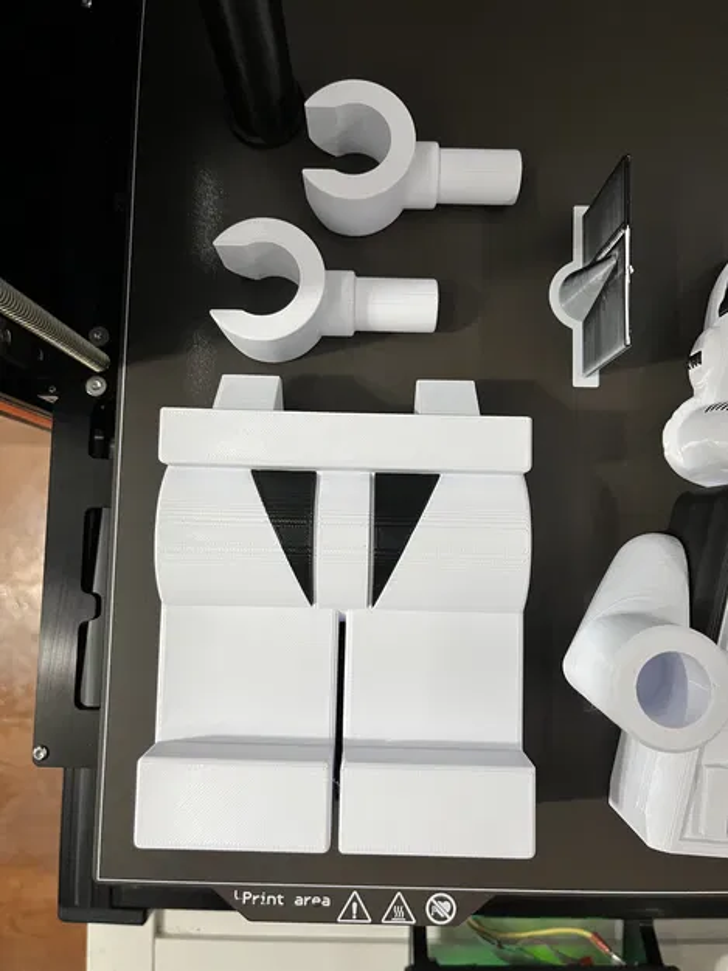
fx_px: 729
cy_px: 486
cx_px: 364
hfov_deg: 53.1
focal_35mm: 26
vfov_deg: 67.3
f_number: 1.6
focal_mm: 5.1
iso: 320
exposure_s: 1/59
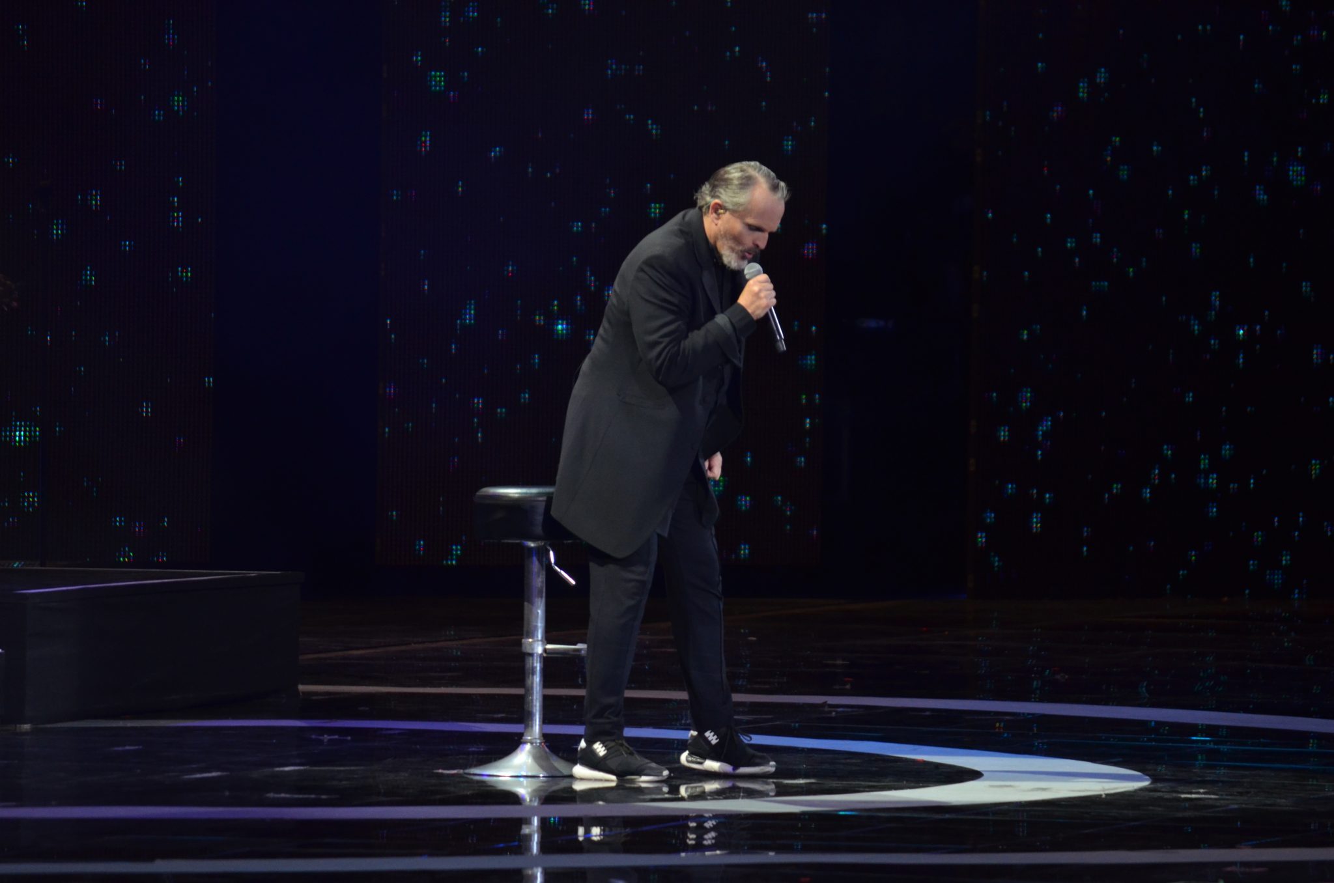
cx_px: 667
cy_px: 442
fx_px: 11092
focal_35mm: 300
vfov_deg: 4.6
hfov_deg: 6.9
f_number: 5.6
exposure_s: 1/125
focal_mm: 200
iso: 1000
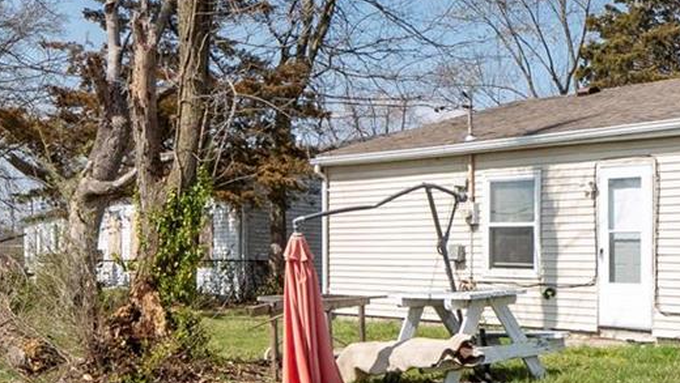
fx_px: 1046
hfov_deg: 34.6
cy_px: 260
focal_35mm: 58
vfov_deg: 20.7
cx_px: 569
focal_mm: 9
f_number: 9
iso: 400
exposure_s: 1/500
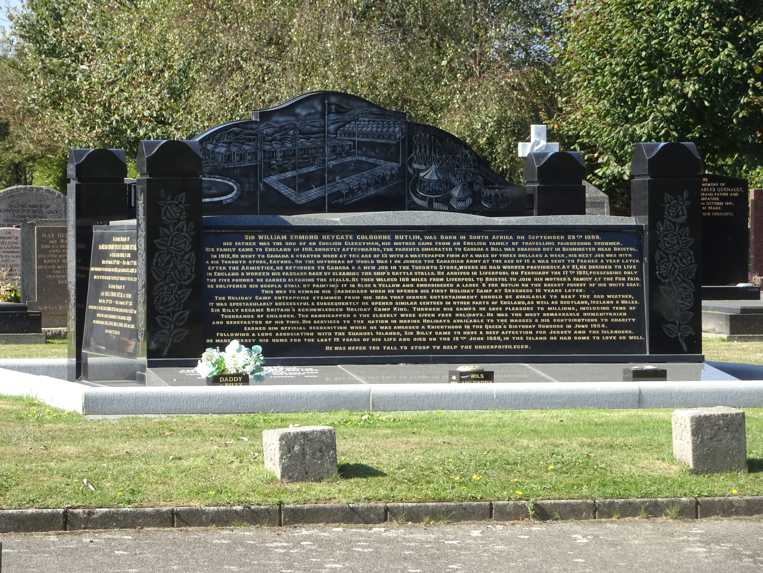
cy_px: 286
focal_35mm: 178
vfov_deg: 8.3
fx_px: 3923
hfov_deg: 11.1
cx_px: 382
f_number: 5.6
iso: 125
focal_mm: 30.42
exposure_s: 1/200
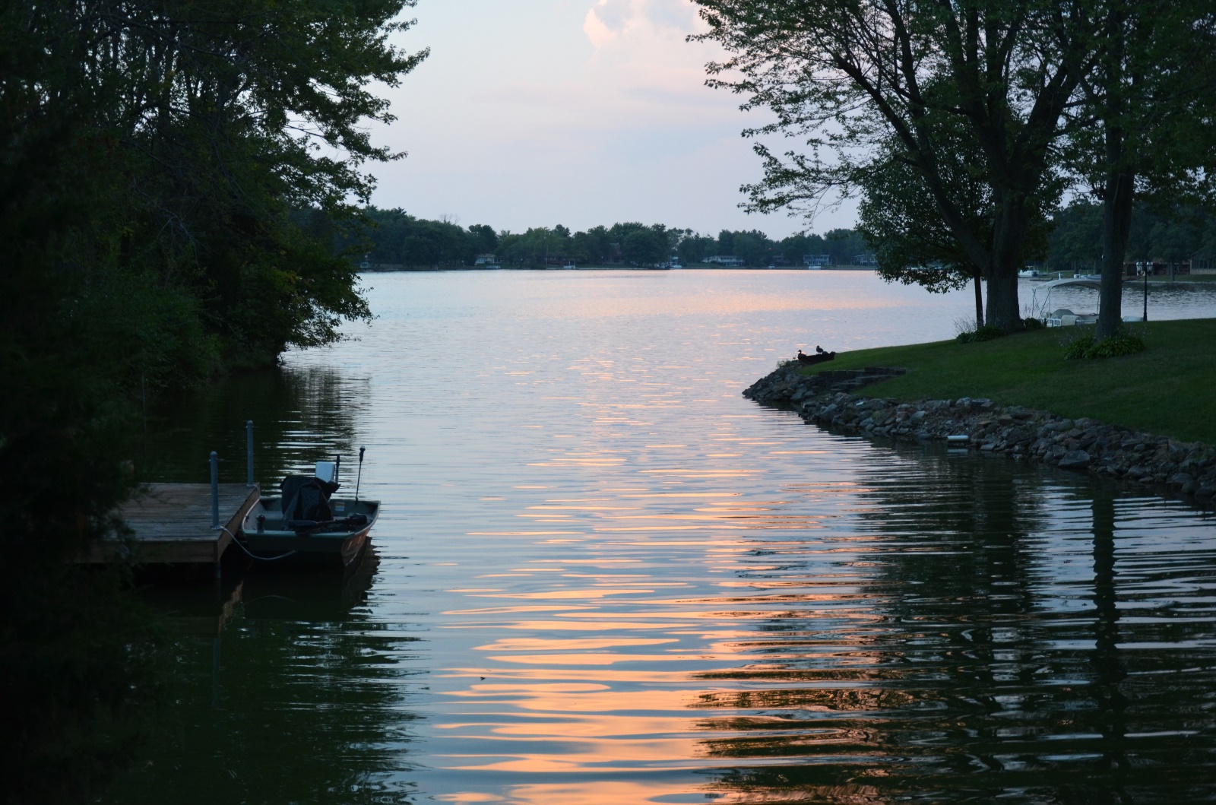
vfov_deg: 23.7
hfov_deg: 35.1
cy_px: 402
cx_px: 608
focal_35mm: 57
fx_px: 1921
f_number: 4.5
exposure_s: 1/40
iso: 800
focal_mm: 38
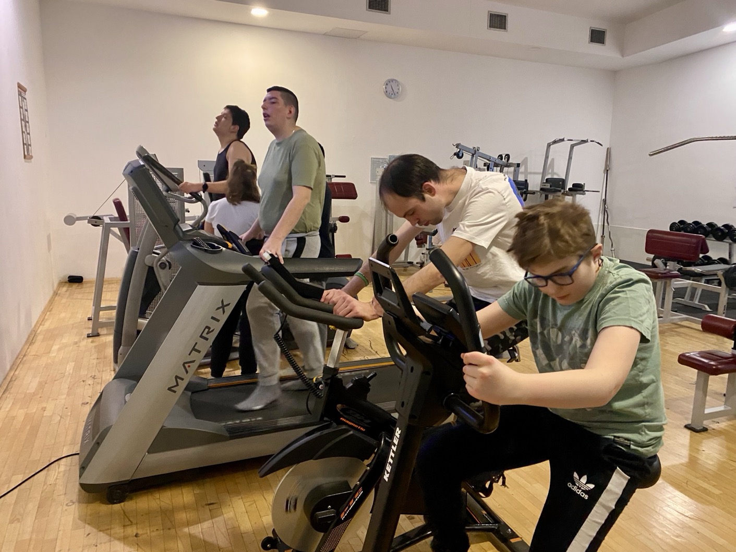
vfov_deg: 53.1
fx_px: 553
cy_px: 276
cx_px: 368
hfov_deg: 67.3
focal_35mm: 26
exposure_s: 1/33
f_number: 1.8
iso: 500
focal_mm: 4.25
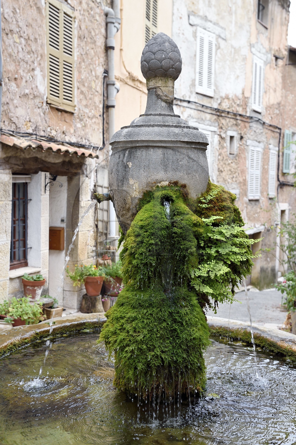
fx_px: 593
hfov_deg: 28.0
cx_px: 148
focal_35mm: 48
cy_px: 222
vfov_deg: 41.1
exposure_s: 1/200
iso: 400
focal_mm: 48
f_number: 7.1
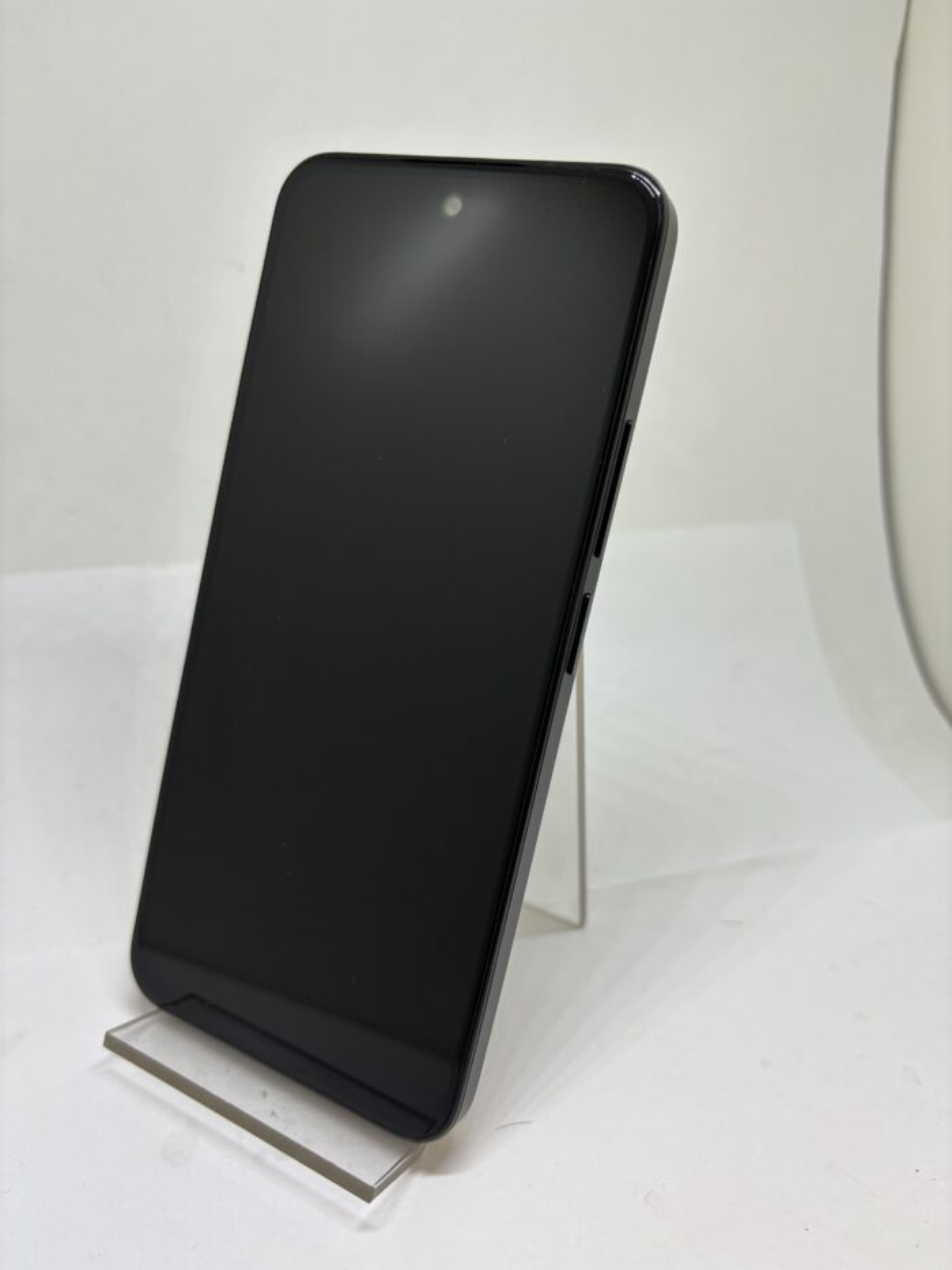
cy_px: 635
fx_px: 953
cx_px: 476
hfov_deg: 53.1
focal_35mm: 26
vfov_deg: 67.3
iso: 50
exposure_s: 1/121
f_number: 1.6
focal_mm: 5.96
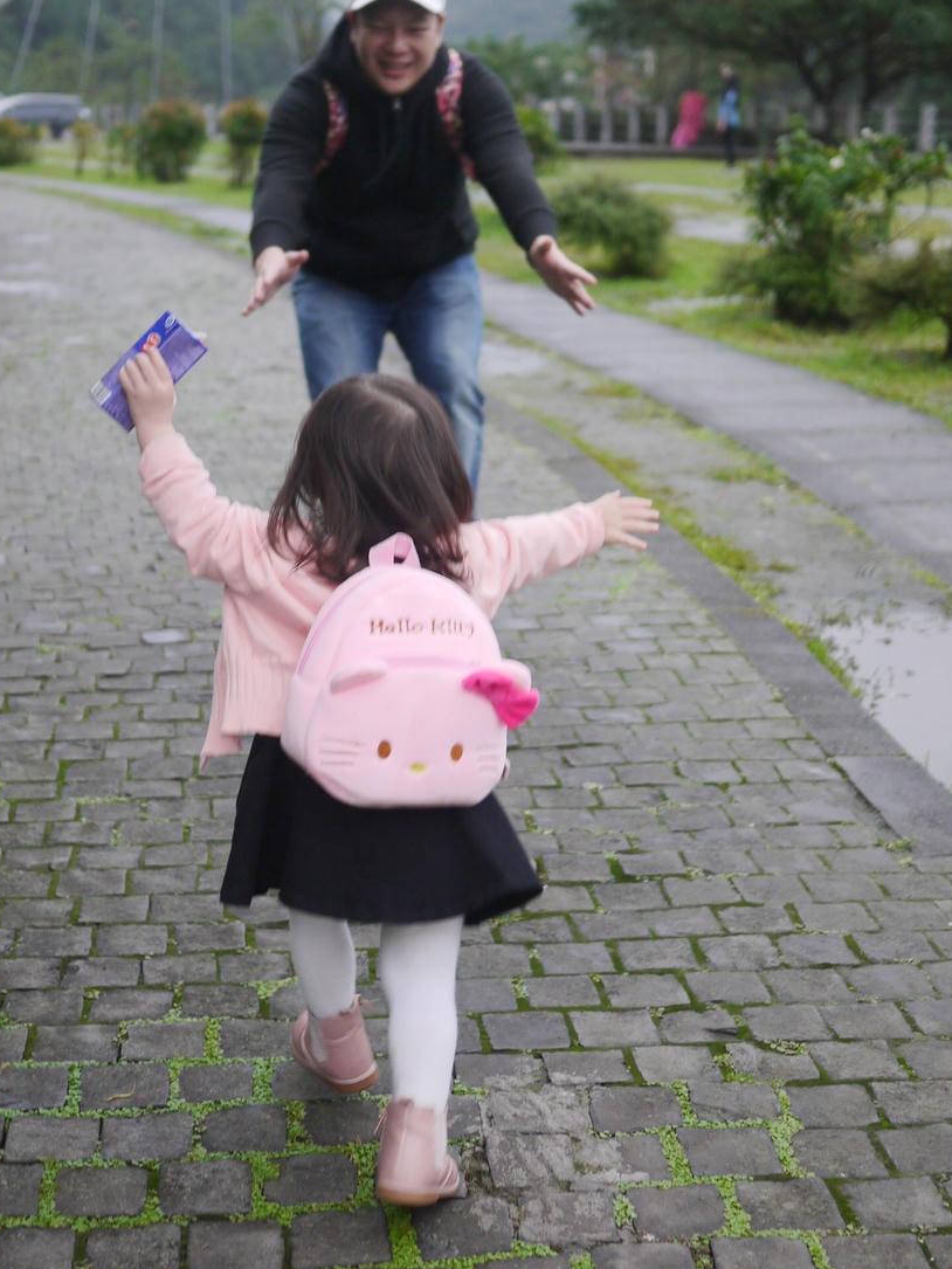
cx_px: 407
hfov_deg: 24.8
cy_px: 571
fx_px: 2163
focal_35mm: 59
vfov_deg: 32.7
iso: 160
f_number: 1.7
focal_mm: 20
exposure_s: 1/125
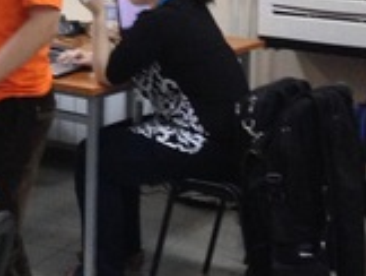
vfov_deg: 11.2
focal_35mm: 130
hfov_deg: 13.9
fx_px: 1377
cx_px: -230
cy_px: -81
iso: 160
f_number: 2.4
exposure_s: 1/20
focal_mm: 4.12
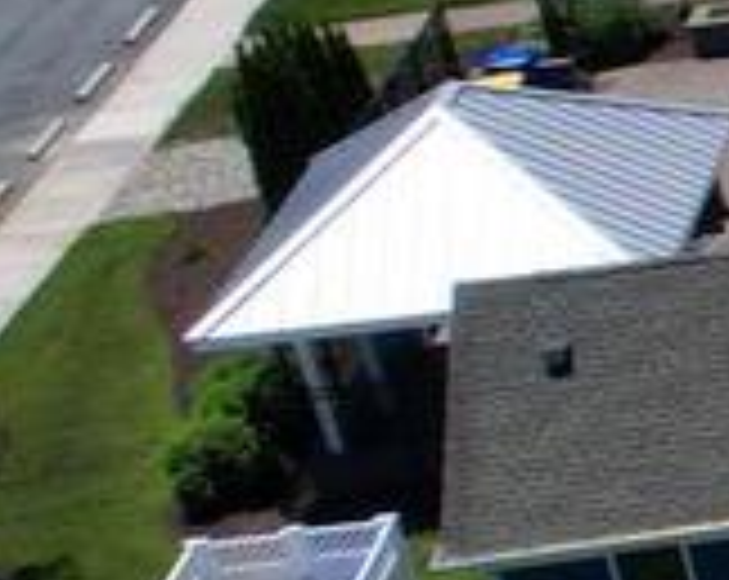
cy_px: 382
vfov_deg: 8.4
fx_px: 3963
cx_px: 2943
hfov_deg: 7.4
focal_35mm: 184
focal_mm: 8.38
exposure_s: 1/5000
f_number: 2.8
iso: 200
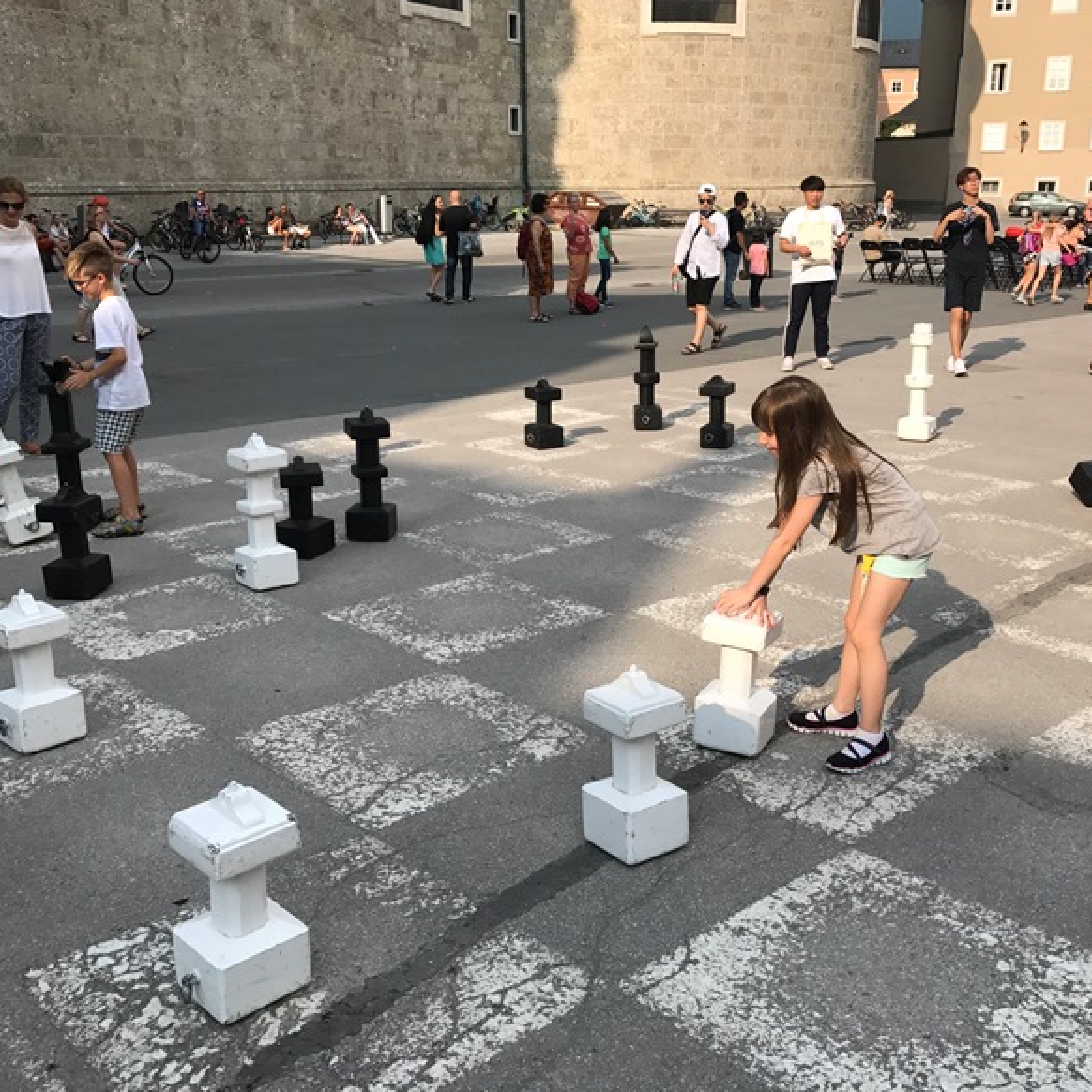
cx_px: 593
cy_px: 537
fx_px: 1213
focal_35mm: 34
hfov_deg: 48.4
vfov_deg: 48.4
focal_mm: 3.99
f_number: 1.8
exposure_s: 1/1953
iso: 20
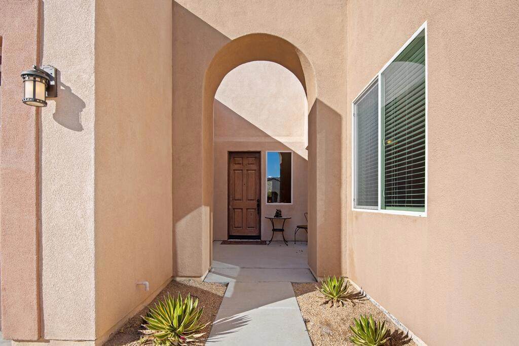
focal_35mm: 19
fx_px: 274
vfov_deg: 64.6
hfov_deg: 86.9
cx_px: 260
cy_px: 173
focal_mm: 19
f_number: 8
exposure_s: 1/400
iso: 64
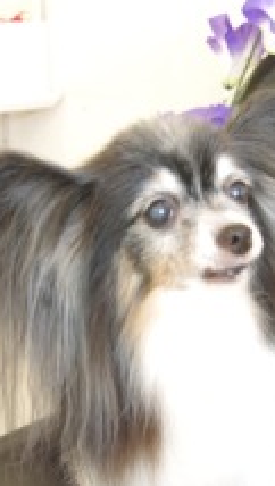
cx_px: 189
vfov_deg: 25.8
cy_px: 300
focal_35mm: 82
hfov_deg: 14.8
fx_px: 1059
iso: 3200
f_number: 5
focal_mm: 28
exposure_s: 1/60
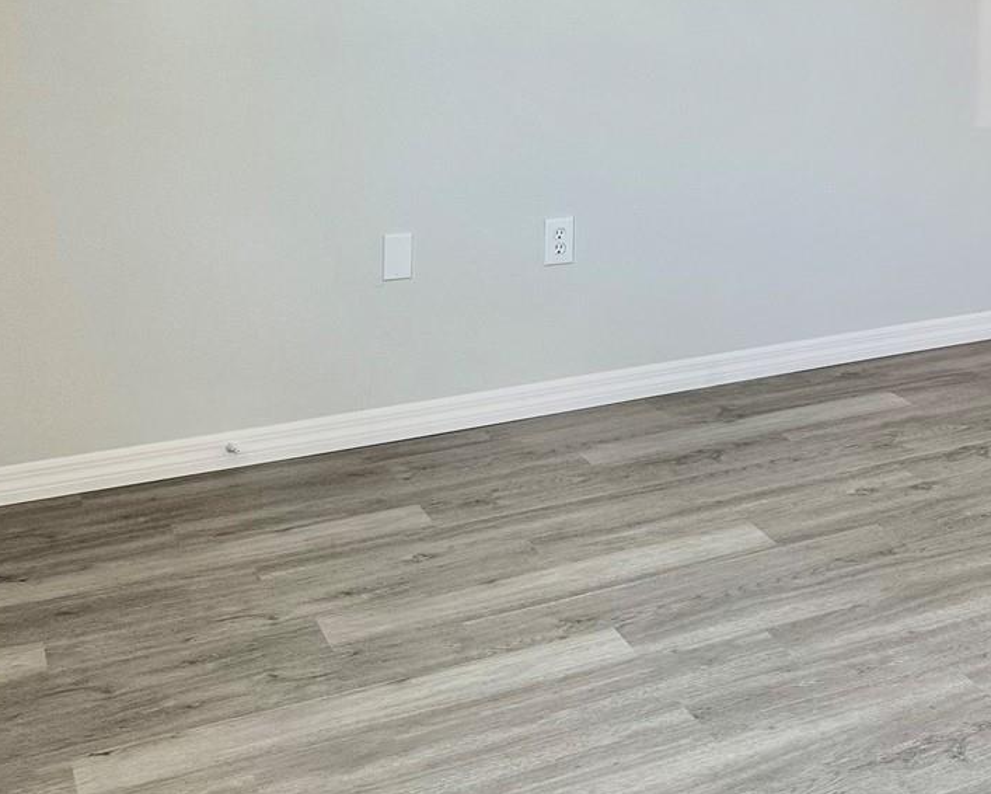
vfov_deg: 27.5
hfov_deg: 33.8
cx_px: 858
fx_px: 1555
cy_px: 70
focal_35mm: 53
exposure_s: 1/120
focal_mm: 6.86
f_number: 1.78
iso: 125
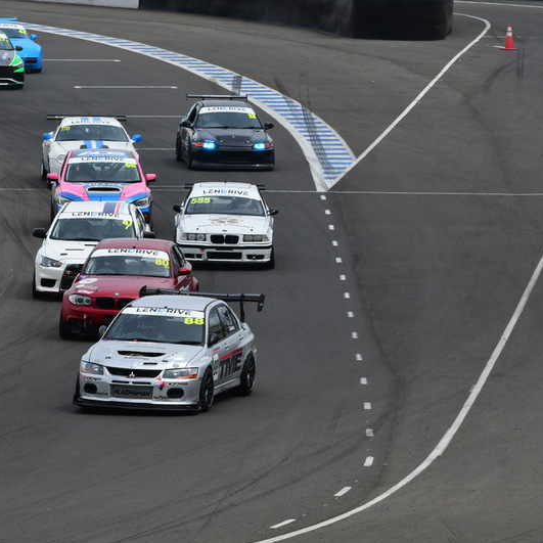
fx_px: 7844
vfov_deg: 4.0
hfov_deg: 4.0
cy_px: 272
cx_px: 145
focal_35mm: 442
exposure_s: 1/640
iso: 400
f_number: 11
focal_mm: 230
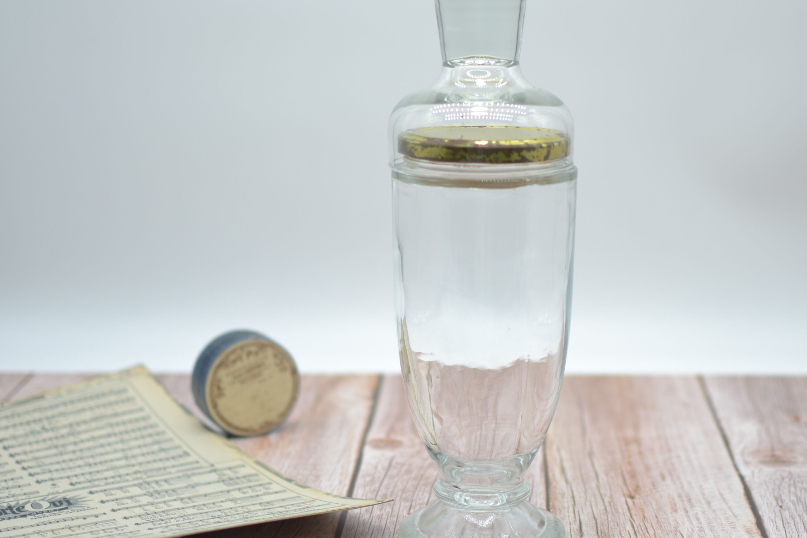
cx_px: 463
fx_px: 1561
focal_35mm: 70
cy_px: 295
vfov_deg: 19.5
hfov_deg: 28.9
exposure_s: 1/400
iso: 100
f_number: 1.8
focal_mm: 35
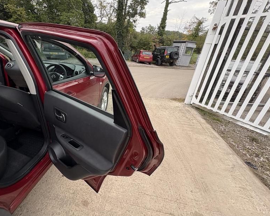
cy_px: 104
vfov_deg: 80.3
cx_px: 117
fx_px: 128
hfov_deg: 92.6
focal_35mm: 16
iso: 40
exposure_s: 1/228
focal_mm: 2.22
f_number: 2.2
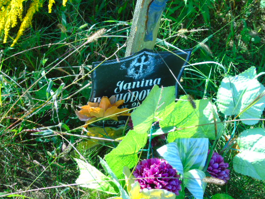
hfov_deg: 22.3
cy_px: 99
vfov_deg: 16.8
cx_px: 139
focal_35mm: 88
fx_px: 674
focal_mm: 15
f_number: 4.1
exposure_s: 1/100
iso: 80
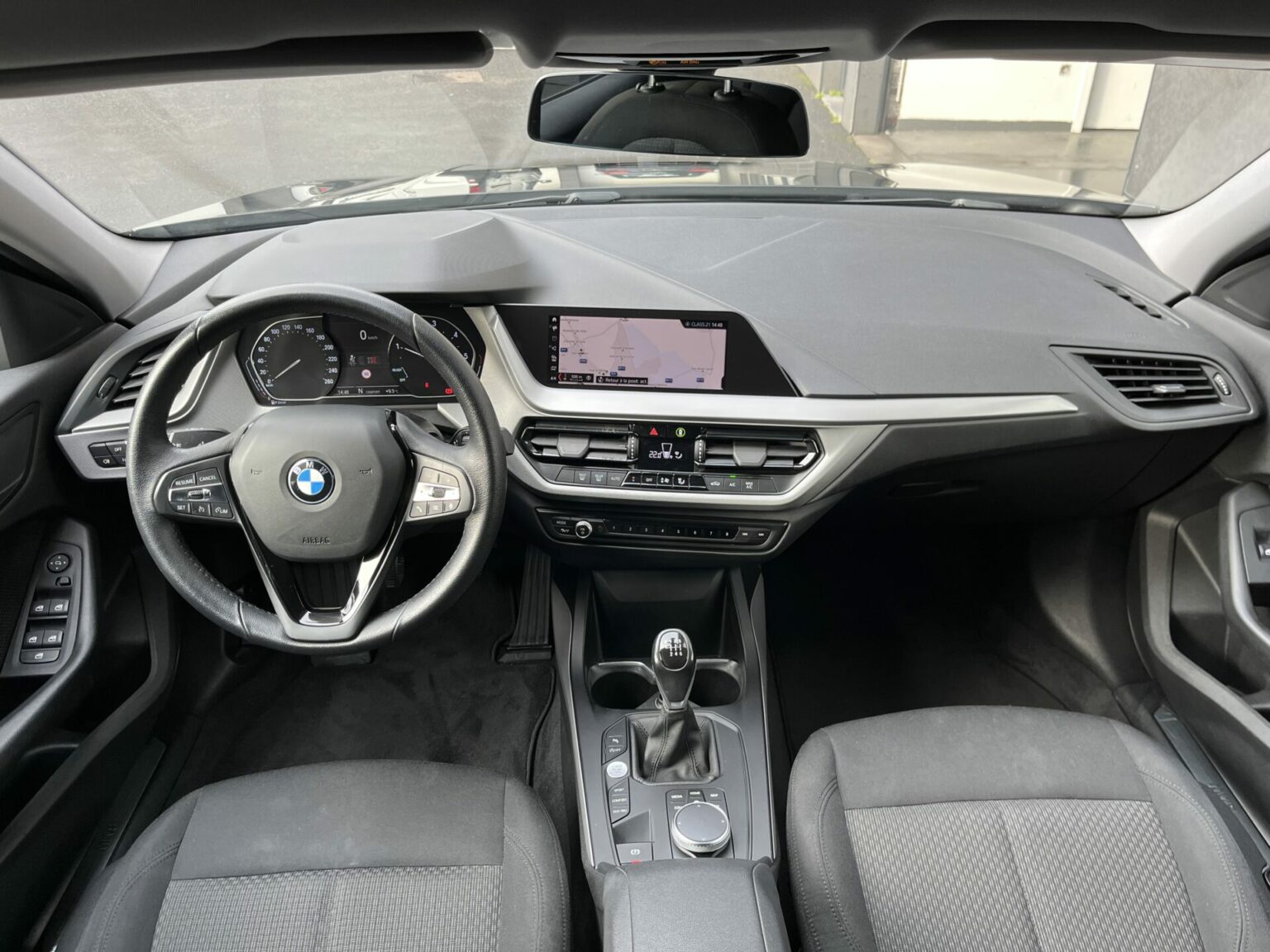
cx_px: 635
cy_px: 476
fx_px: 954
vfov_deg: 53.1
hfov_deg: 67.3
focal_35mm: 26
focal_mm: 5.1
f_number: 1.6
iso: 100
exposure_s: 1/98
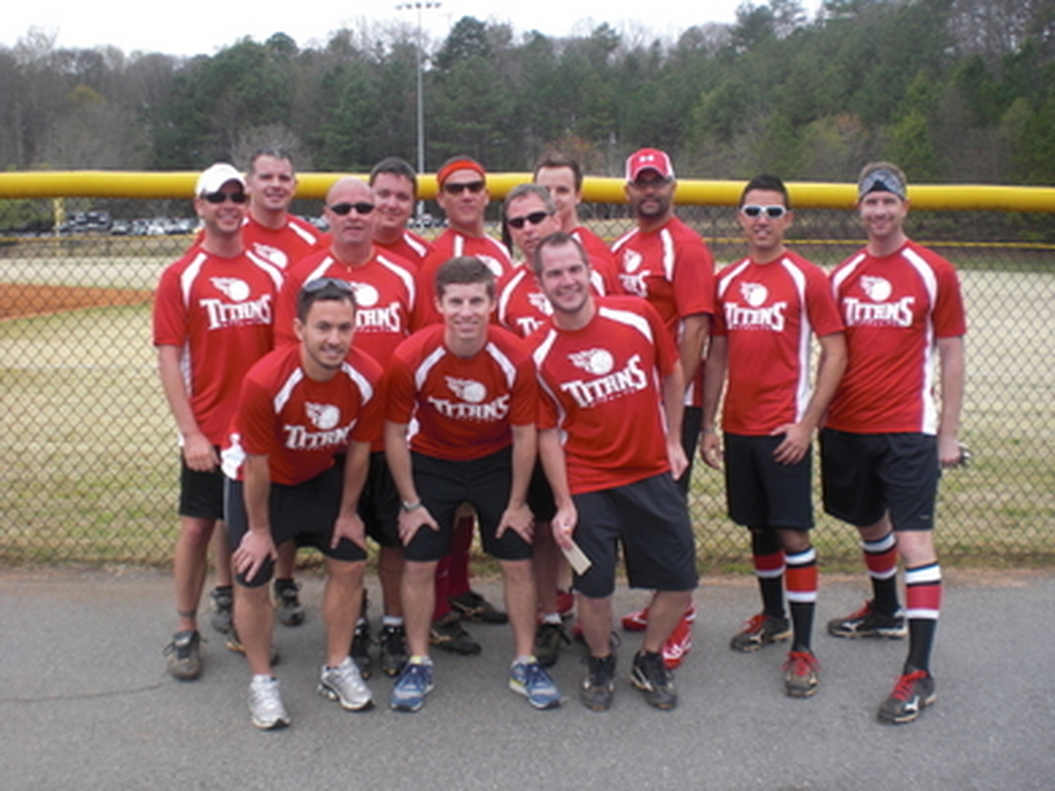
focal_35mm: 38
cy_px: 396
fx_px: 1158
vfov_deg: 37.7
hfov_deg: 49.0
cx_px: 528
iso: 64
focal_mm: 6.3
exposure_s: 1/200
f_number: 3.1
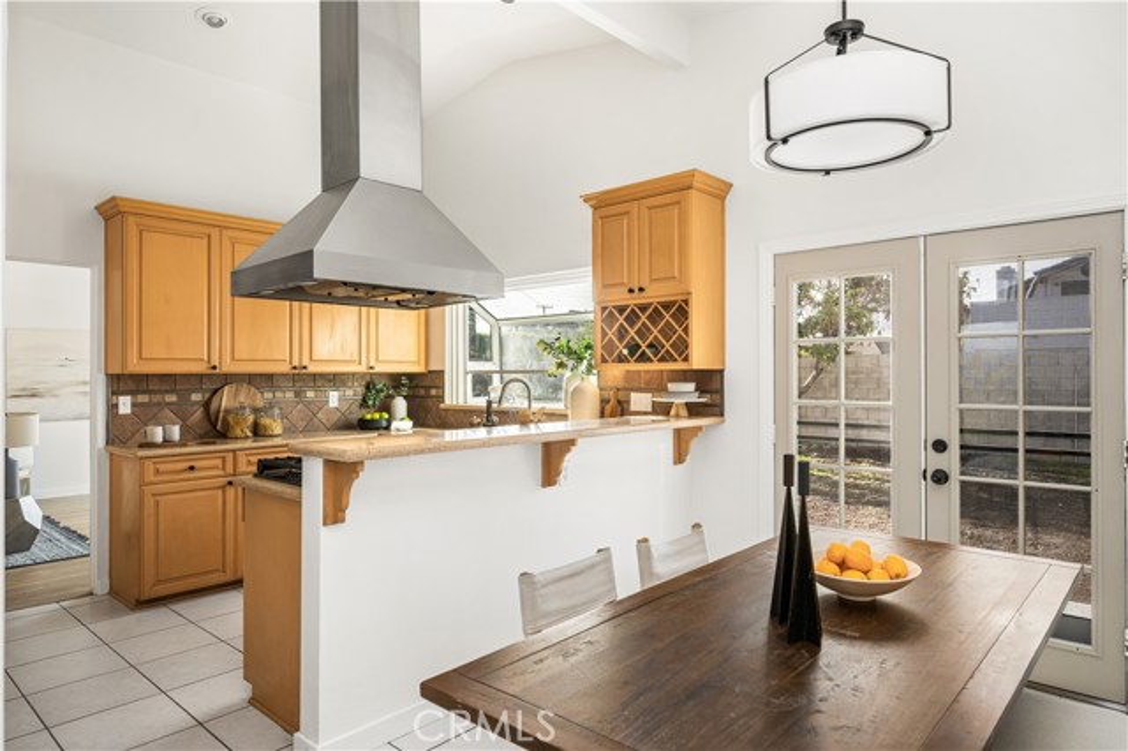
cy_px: 376
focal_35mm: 21
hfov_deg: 81.2
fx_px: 658
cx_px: 564
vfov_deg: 59.4
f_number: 6.3
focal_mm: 21
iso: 100
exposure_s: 1/30
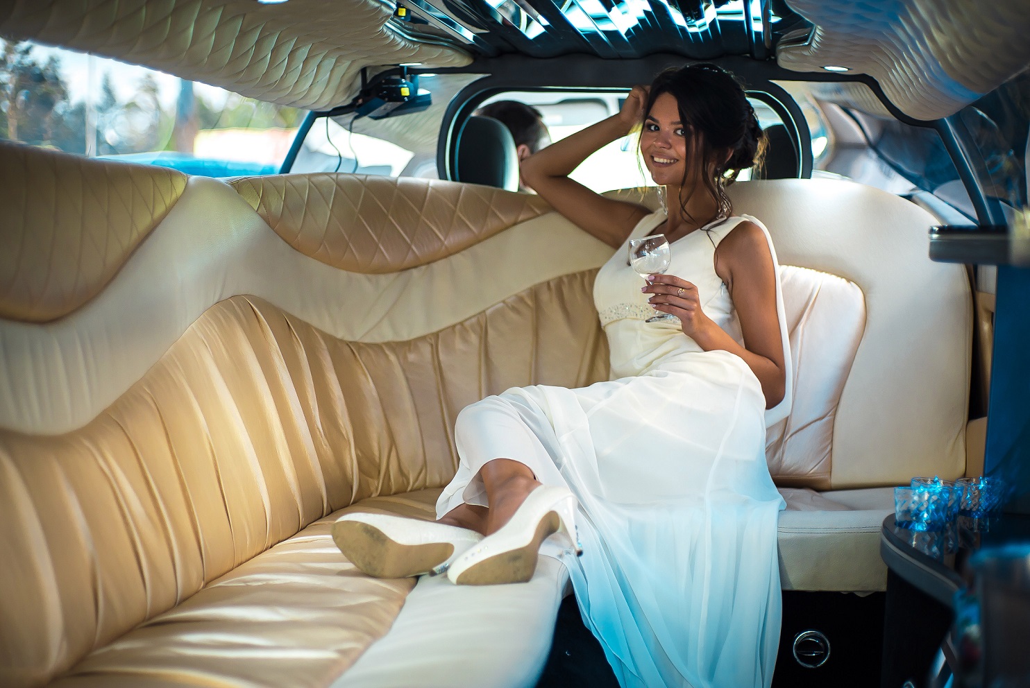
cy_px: 344
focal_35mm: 50
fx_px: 1432
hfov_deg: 39.6
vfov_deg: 27.0
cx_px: 515
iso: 320
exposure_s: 1/60
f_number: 2
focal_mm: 50
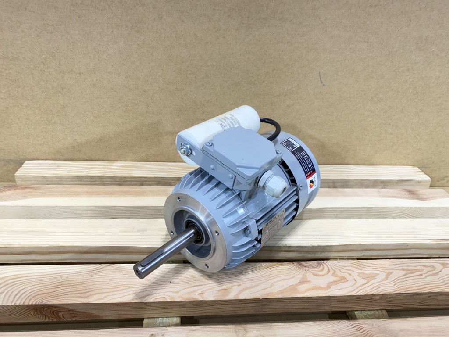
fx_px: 337
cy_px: 168
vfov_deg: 53.1
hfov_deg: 67.3
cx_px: 224
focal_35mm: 26
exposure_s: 1/166
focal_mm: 4.25
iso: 32
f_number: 1.8
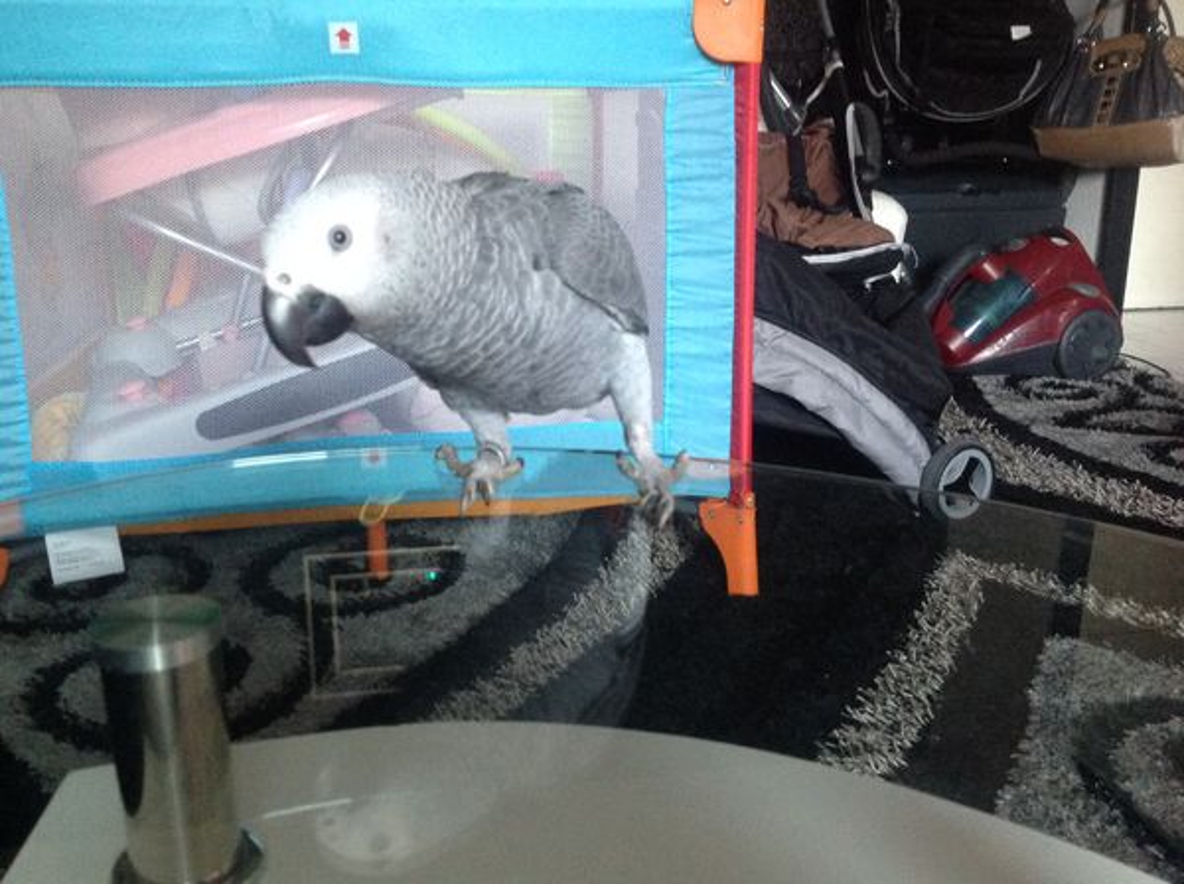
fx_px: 1195
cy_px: 442
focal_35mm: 35
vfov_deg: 40.6
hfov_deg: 52.7
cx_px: 592
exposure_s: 1/15
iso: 500
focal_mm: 4.28
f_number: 2.4
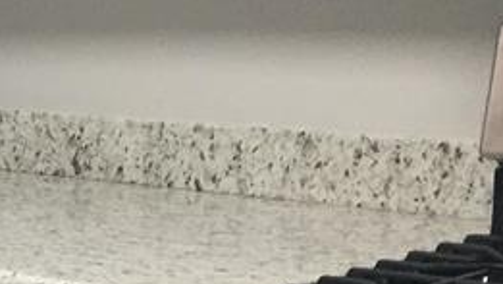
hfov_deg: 15.7
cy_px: 307
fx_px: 1654
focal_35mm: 124
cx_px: -279
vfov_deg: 9.7
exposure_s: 1/30
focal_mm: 4.15
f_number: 2.2
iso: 50
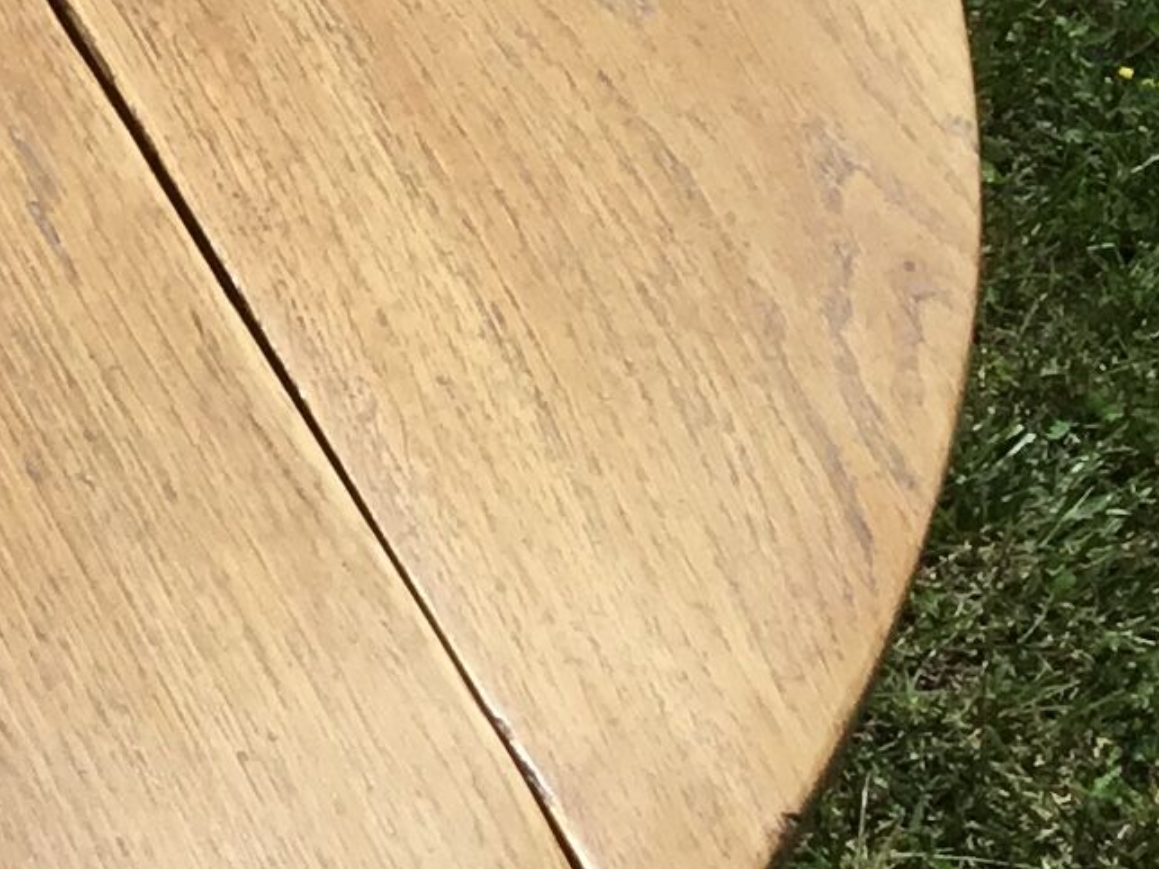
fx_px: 5257
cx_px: -1112
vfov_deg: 9.4
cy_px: -45
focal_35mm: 157
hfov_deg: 11.4
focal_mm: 3.3
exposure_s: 1/2915
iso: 25
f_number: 2.4
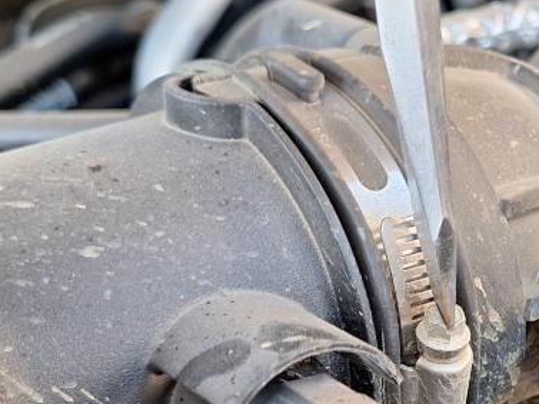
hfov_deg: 30.3
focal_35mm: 61
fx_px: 950
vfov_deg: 24.0
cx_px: 482
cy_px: 223
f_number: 1.8
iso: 80
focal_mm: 5.54
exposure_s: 1/40
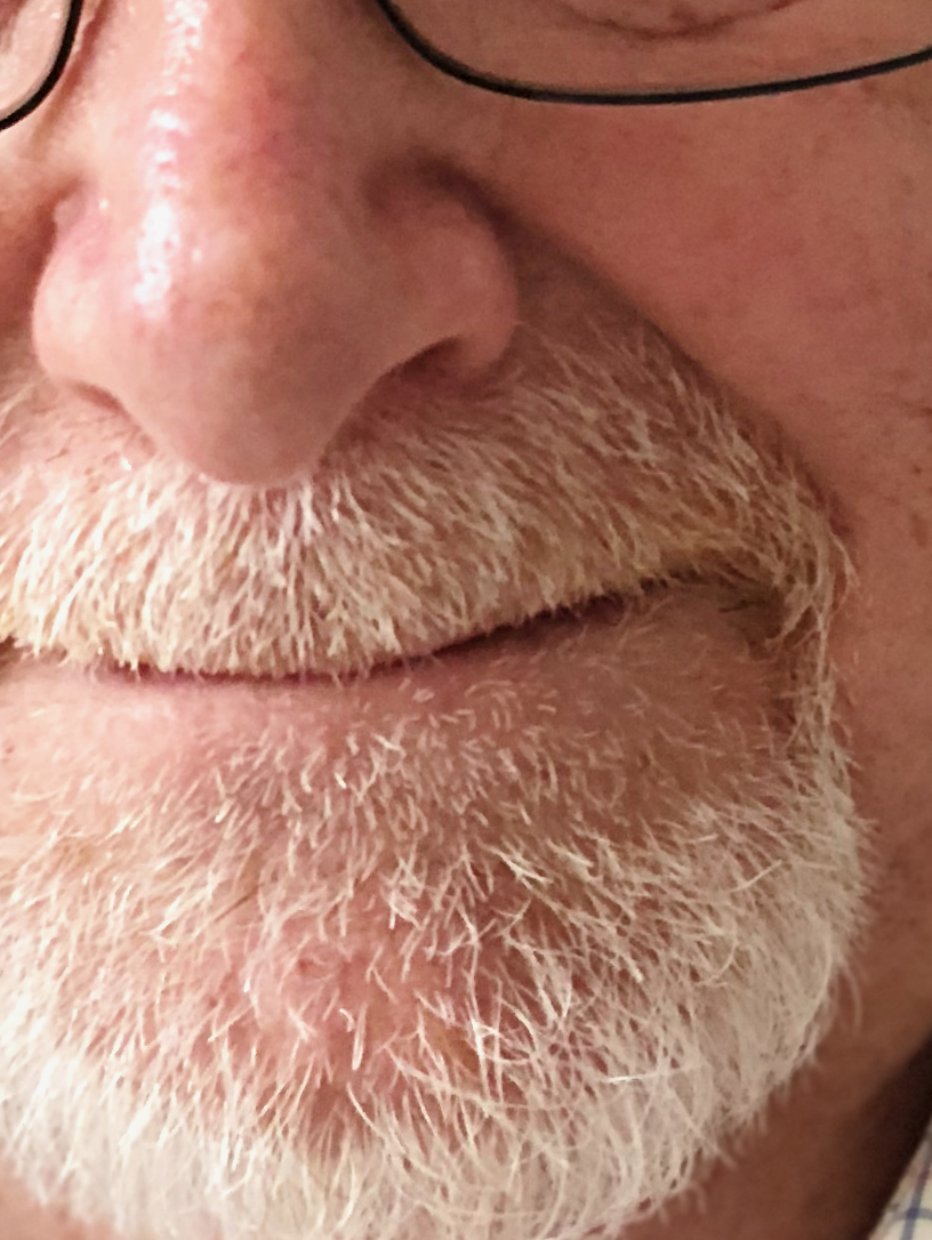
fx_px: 3263
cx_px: 306
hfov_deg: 16.2
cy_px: 63
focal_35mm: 91
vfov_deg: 20.9
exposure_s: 1/30
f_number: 2.2
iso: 100
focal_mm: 2.87
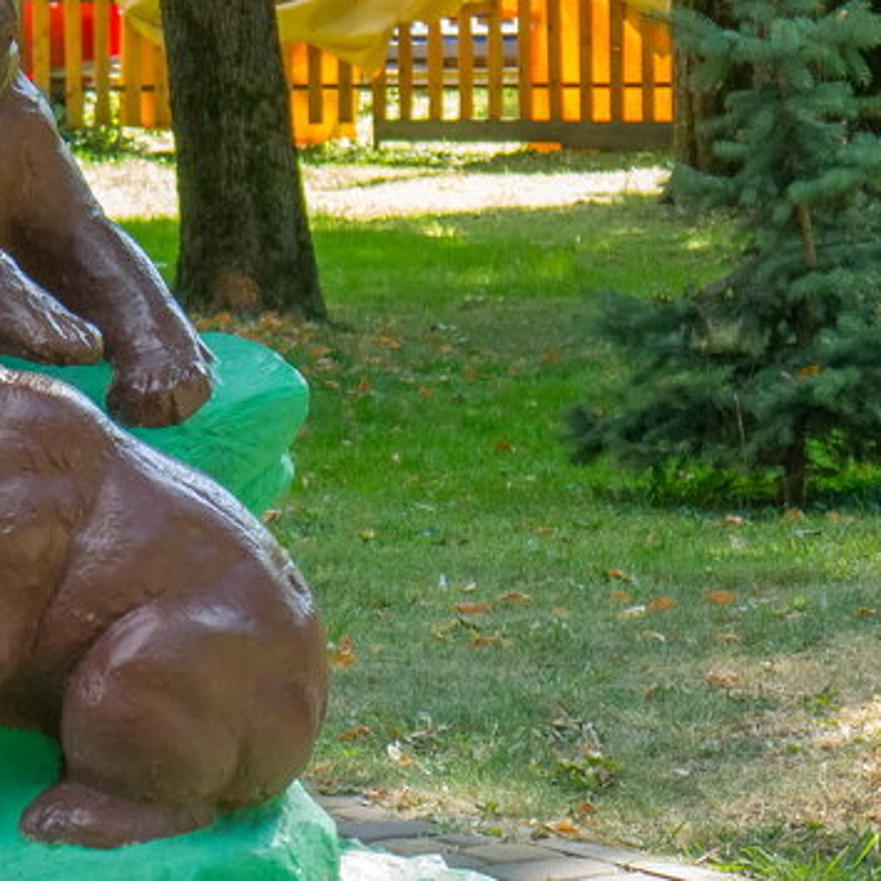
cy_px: 305
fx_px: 6450
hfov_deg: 7.8
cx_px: -61
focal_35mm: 224
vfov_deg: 7.8
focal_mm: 42
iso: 200
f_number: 5.6
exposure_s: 1/80
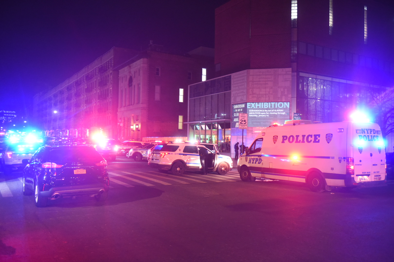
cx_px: 197
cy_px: 131
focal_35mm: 32
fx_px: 350
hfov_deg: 58.7
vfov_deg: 41.1
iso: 4000
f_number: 2.8
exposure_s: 1/80
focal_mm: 32
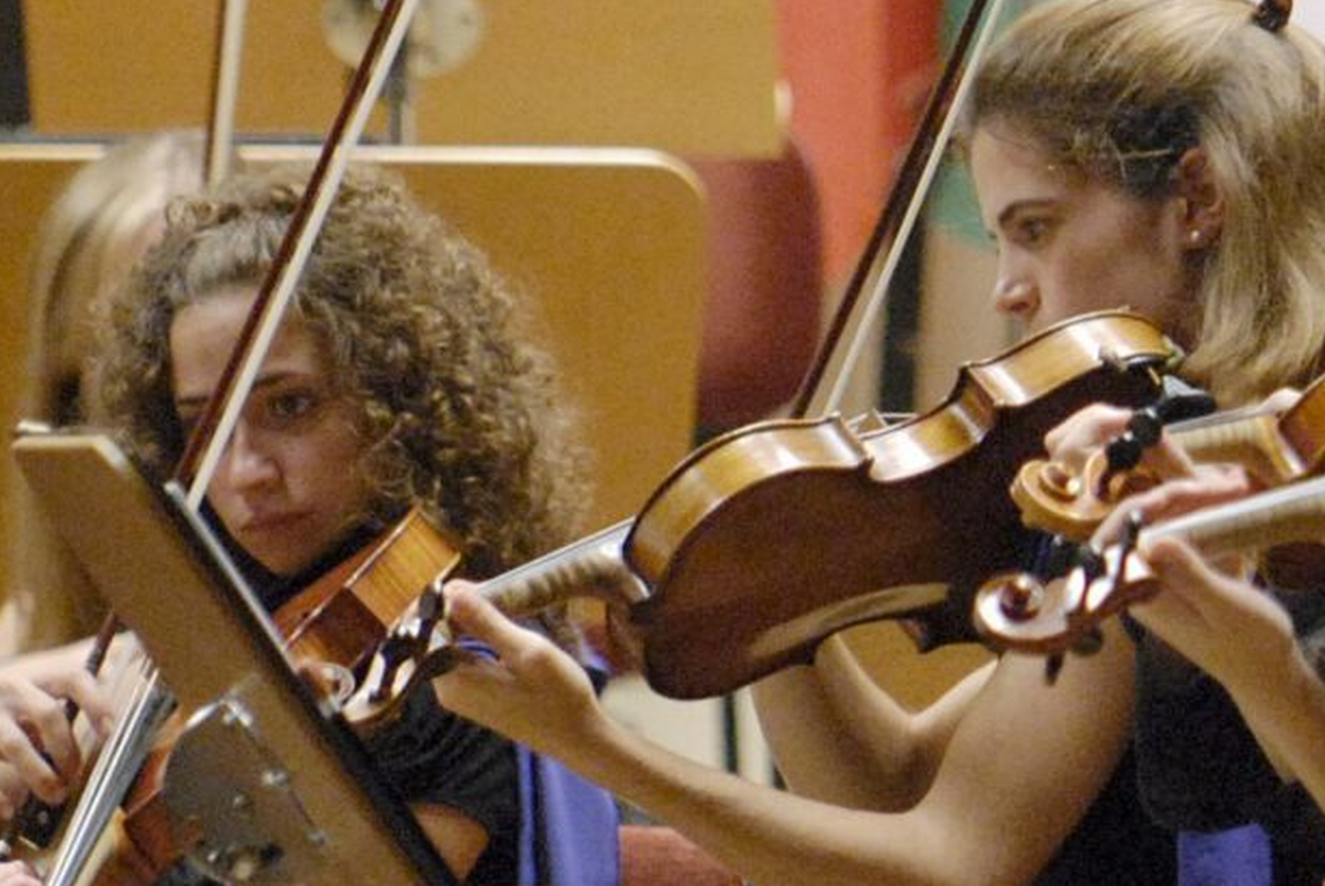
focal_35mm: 1096
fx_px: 40380
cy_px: 324
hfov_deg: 1.9
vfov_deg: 1.3
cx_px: 1999
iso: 800
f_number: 2.8
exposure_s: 1/30
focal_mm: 175
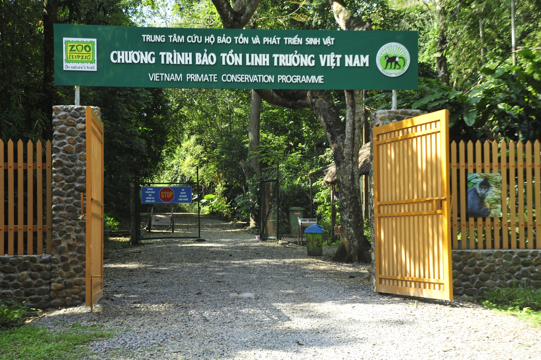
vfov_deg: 22.6
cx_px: 270
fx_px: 901
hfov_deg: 33.4
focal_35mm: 60
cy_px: 180
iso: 400
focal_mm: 60
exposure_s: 1/200
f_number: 5.6
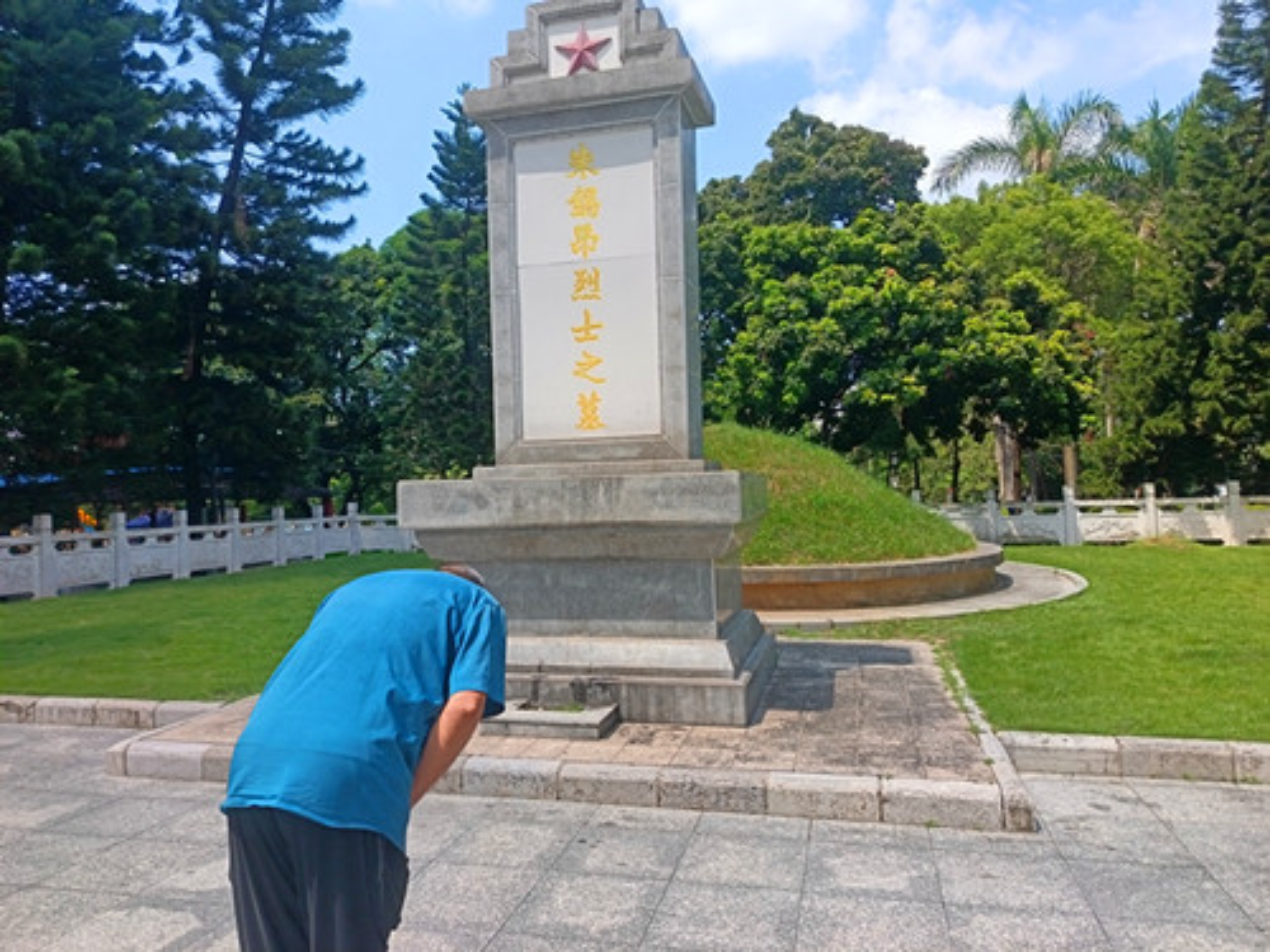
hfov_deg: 71.6
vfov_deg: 56.8
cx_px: 635
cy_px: 476
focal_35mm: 24
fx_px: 881
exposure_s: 1/288
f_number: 1.75
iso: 100
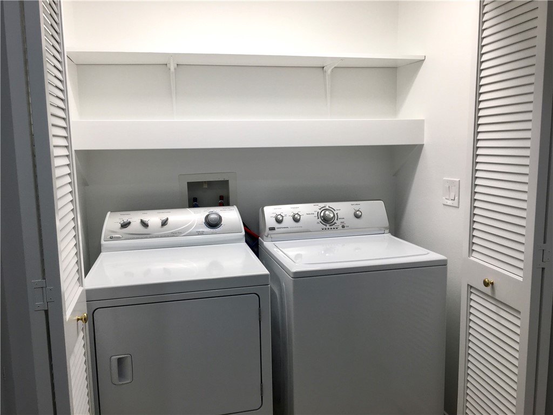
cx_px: 276
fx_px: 463
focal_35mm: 29
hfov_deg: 61.7
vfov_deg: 48.2
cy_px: 208
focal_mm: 4.15
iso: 32
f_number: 2.2
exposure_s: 1/120
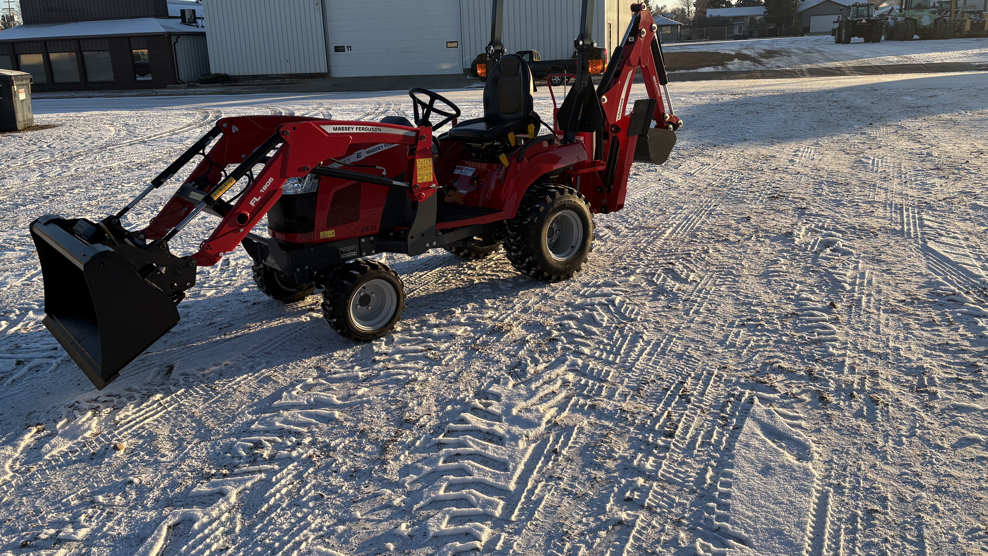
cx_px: 490
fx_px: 760
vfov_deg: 40.0
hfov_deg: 66.1
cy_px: 216
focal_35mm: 29
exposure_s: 1/1393
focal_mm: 5.96
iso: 50
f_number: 1.6
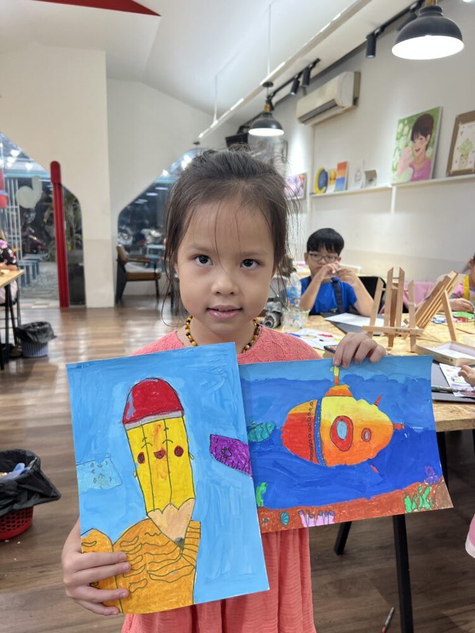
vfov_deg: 67.3
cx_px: 238
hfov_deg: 53.1
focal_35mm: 26
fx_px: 476
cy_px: 316
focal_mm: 5.7
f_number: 1.5
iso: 125
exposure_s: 1/100
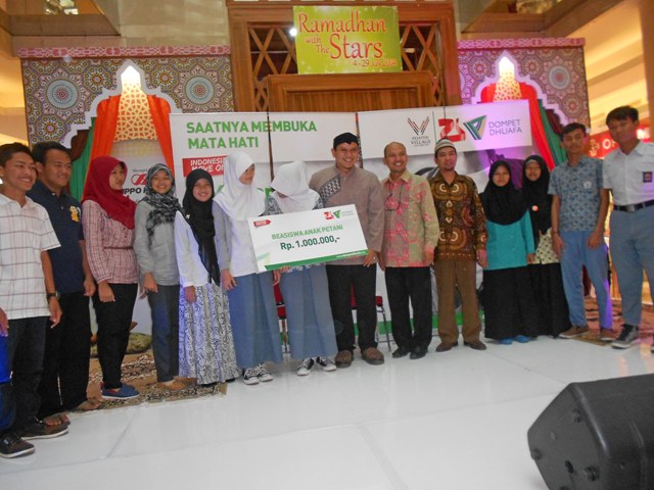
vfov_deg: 53.1
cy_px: 245
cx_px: 327
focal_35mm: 26
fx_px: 491
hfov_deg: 67.3
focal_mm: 4.6
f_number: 3.2
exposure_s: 1/25
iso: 320
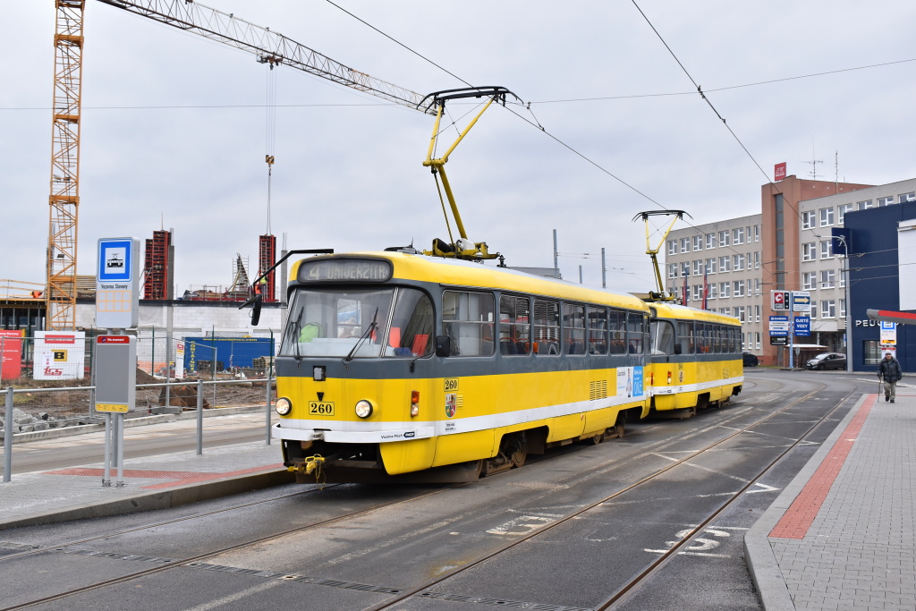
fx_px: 954
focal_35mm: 38
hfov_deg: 51.3
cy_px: 306
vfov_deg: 35.5
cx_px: 458
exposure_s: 1/250
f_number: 7.1
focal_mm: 25
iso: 320
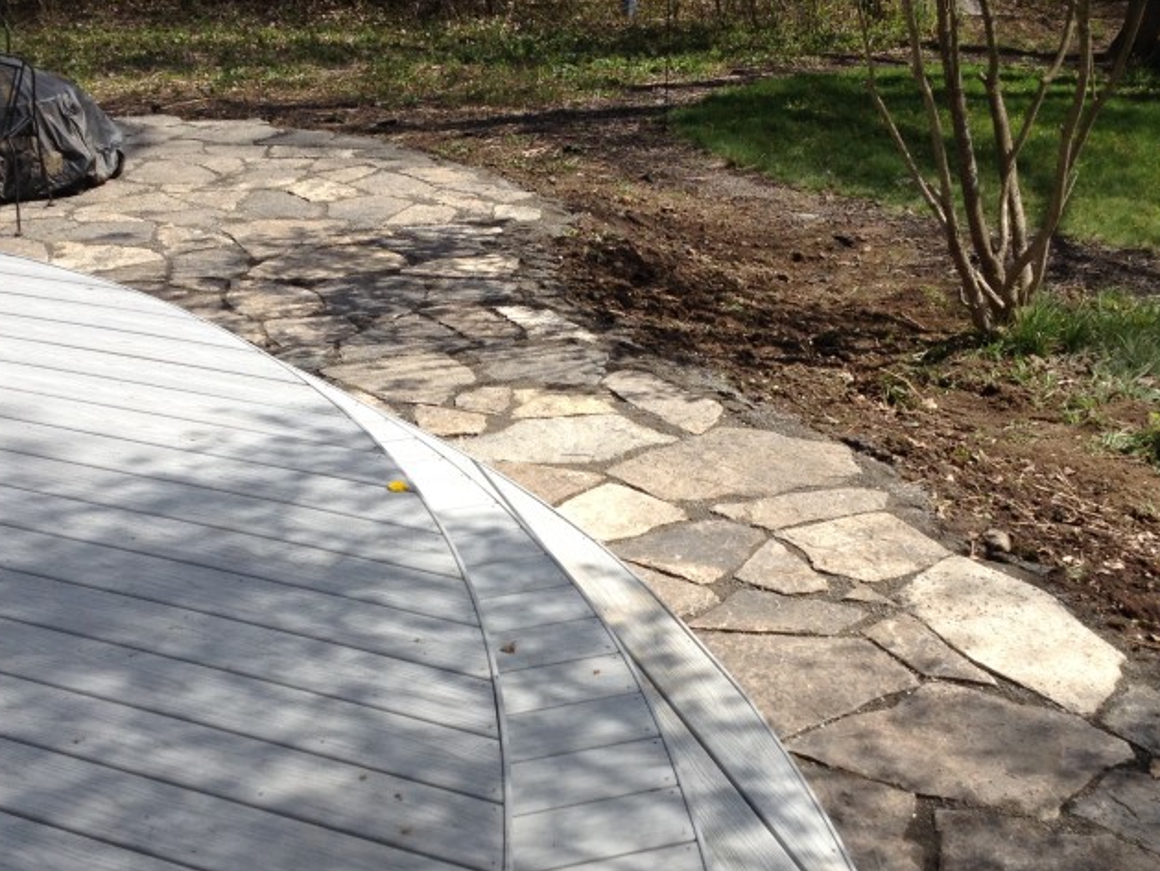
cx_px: 505
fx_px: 1910
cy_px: 522
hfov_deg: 33.7
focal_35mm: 57
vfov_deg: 25.6
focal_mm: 4.28
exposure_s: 1/1672
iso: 64
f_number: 2.4
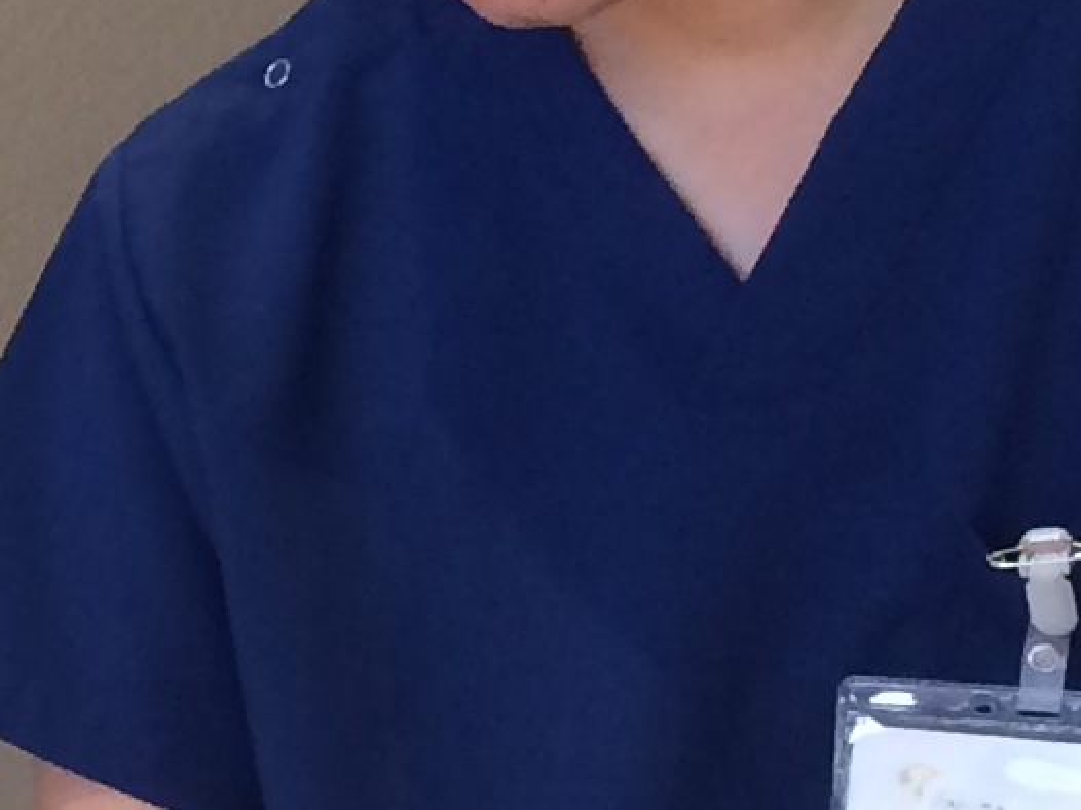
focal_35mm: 180
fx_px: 5619
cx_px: -1710
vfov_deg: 8.2
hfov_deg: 9.5
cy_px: 763
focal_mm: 4.15
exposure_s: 1/30
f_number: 2.2
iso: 40
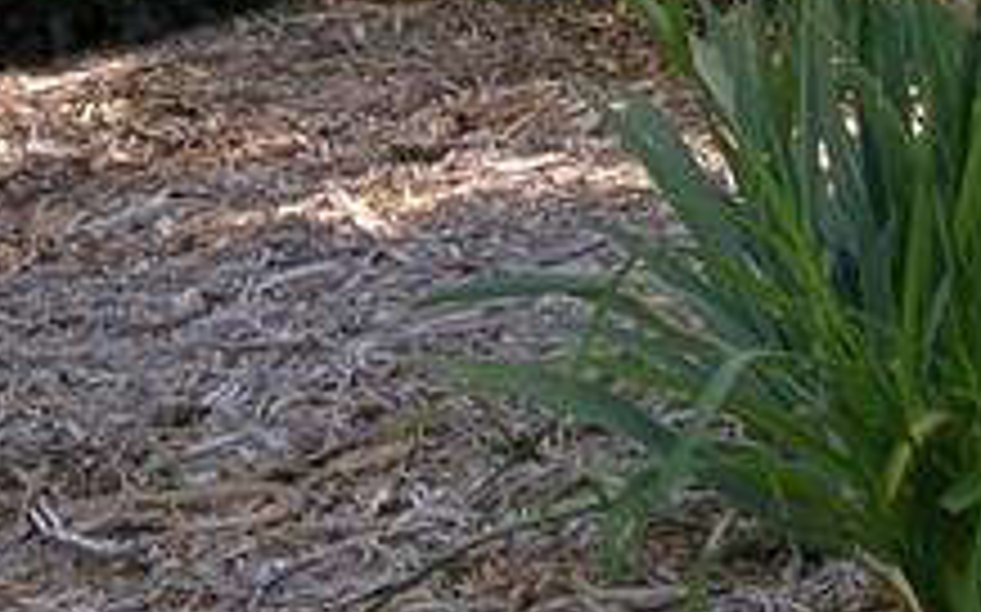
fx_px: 4650
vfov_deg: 7.3
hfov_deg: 12.0
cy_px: -428
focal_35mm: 174
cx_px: 576
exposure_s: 1/83.5
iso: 50
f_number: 5
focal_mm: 8.9
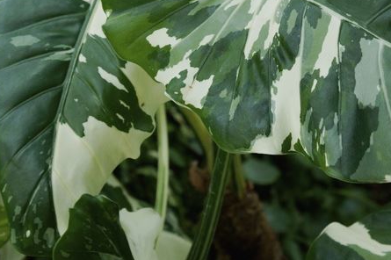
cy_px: 76
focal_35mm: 151
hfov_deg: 13.6
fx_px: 1639
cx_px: 201
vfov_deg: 9.1
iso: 800
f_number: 10
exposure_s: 1/60
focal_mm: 70
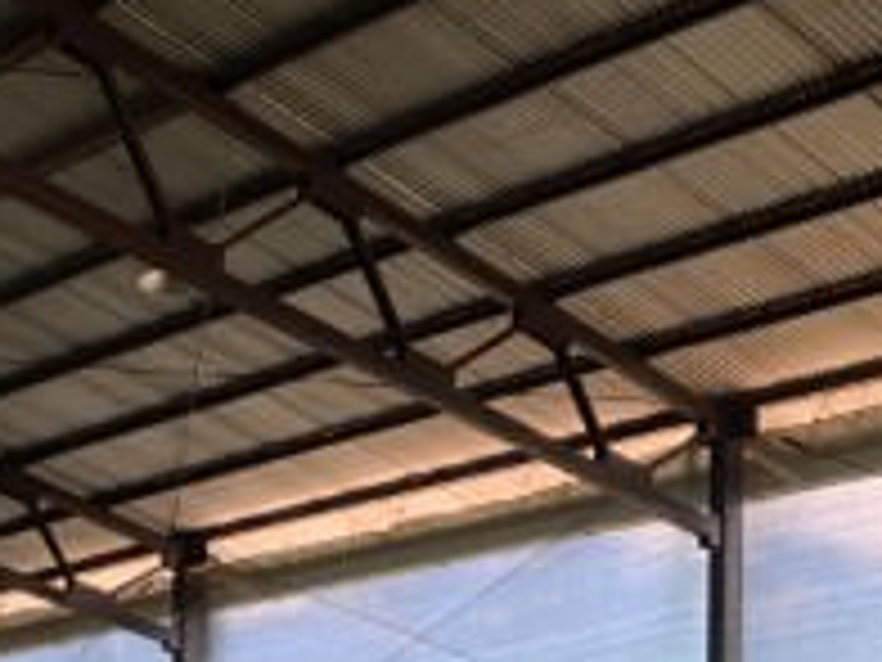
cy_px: 1036
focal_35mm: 85
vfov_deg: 15.8
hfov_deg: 21.8
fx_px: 2166
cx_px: -99
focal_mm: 4.25
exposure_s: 1/121
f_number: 1.8
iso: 40
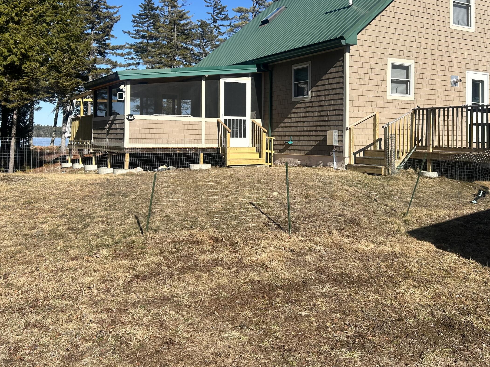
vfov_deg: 38.2
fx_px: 524
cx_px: 282
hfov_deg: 50.0
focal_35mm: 37
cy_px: 118
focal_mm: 5.7
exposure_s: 1/4115
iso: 50
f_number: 1.5
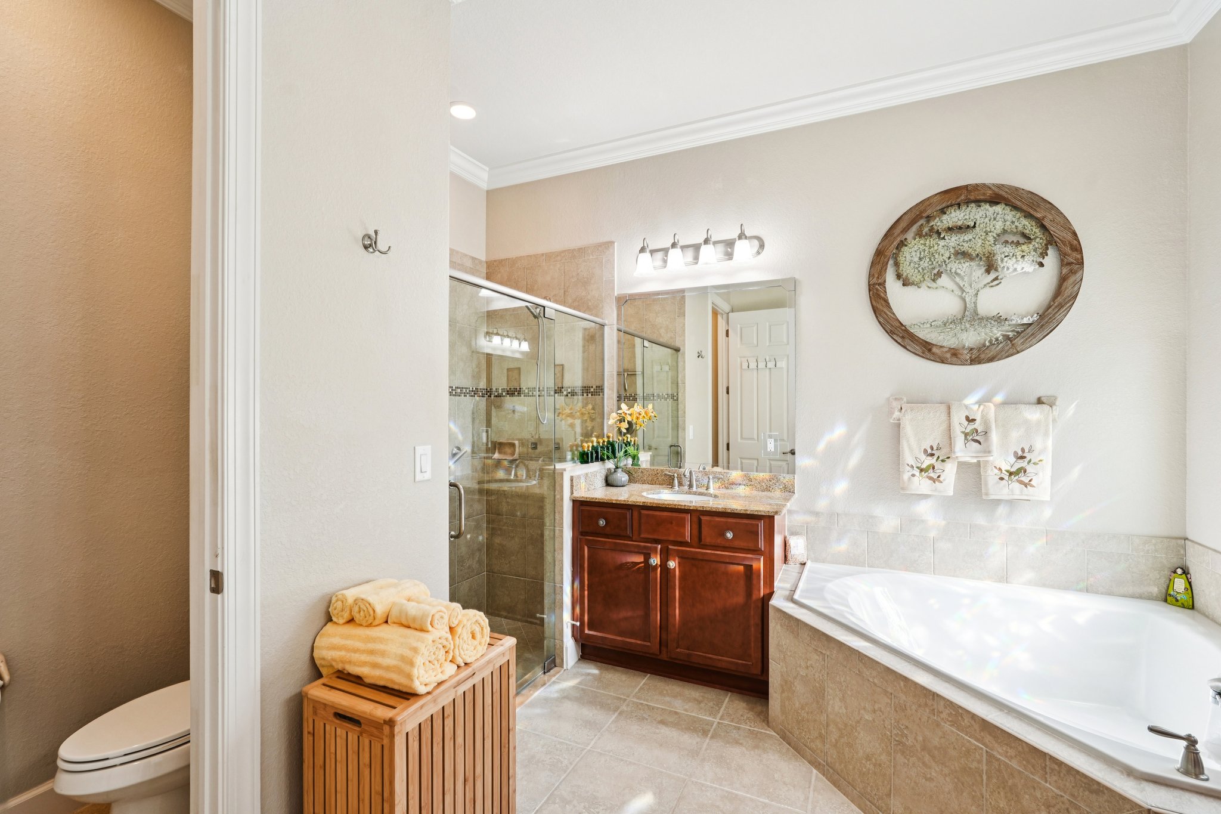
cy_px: 407
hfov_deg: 96.7
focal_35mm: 16
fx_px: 543
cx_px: 610
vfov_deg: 73.7
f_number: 8
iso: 400
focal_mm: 16
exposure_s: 1/40
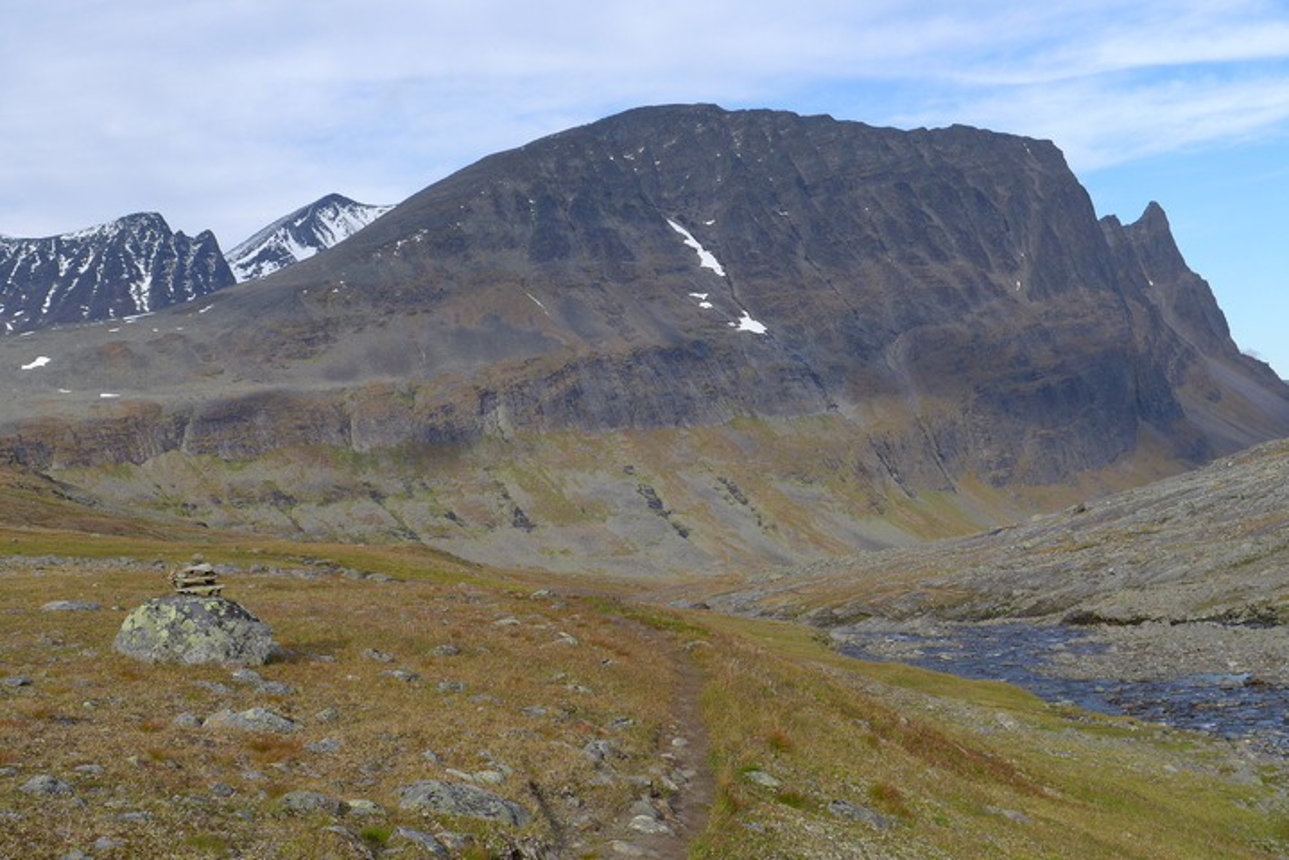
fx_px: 1683
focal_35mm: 47
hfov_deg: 41.9
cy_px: 430
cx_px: 644
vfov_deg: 28.7
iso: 80
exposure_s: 1/1000
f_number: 2.8
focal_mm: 9.2
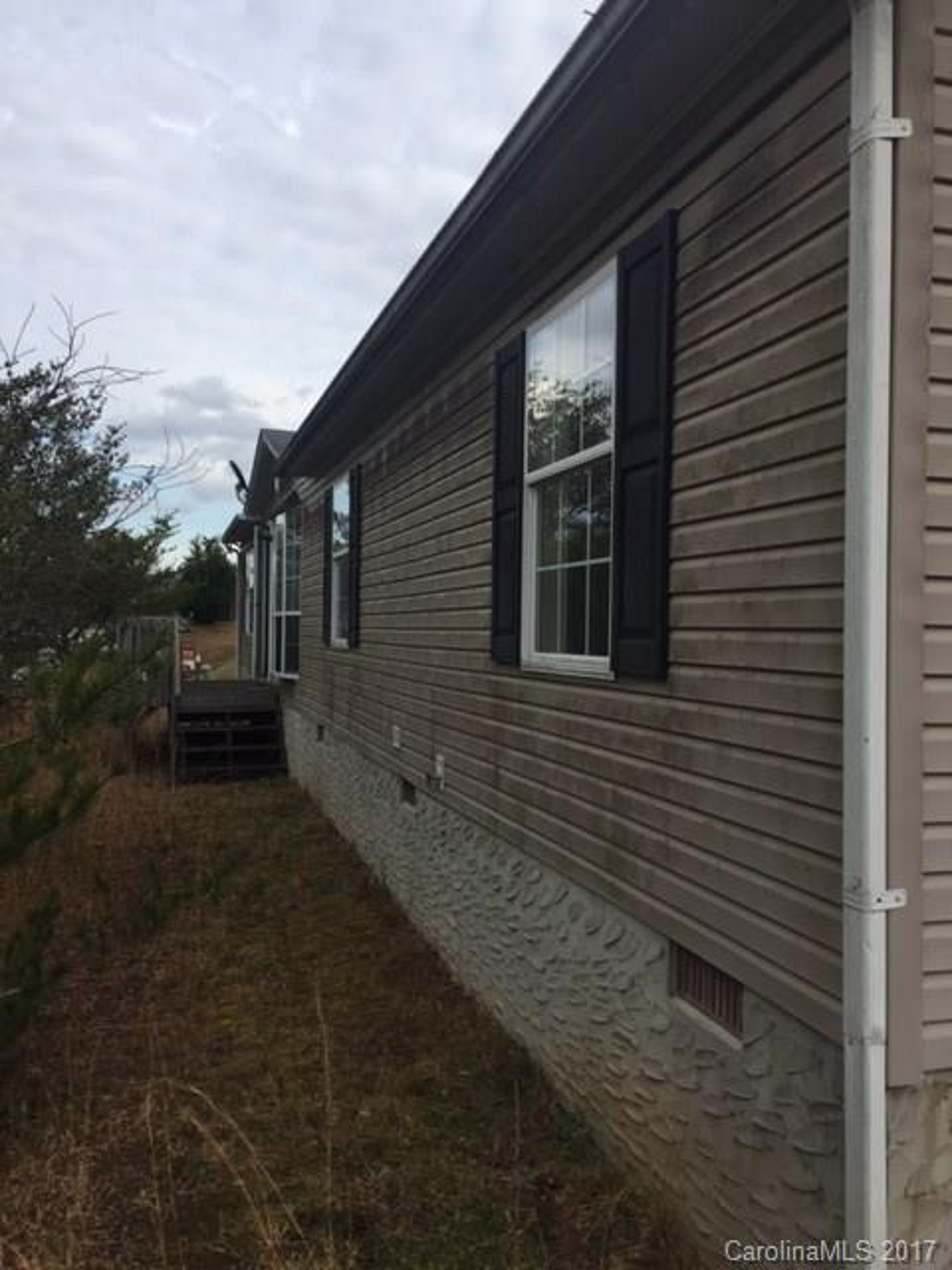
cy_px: 635
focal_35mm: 29
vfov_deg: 61.7
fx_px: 1063
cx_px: 476
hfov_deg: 48.2
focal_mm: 4.15
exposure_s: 1/1522
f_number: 2.2
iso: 32
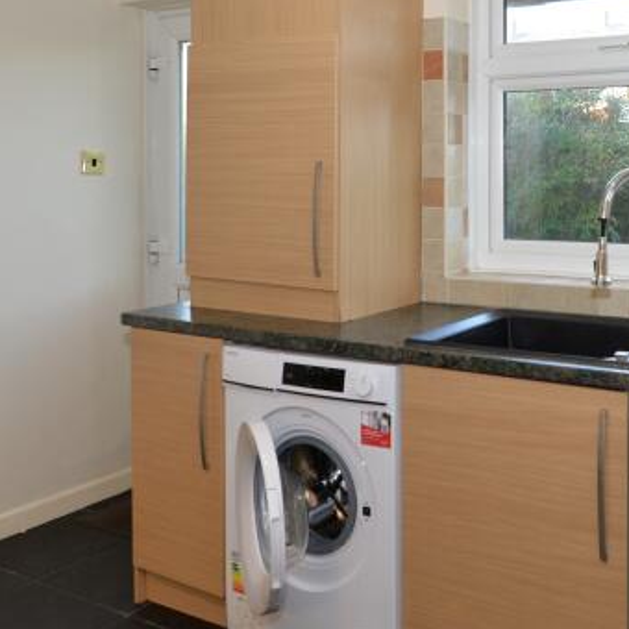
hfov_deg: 38.8
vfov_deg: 40.0
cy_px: 170
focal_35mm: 41
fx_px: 843
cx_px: 531
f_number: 4
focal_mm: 16
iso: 320
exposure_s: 1/60
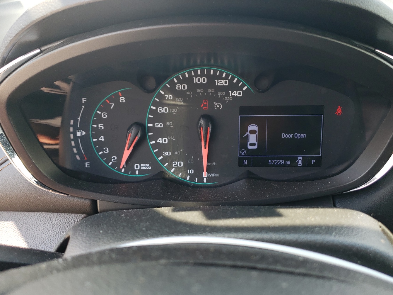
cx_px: 198
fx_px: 352
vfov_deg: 45.4
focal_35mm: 31
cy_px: 157
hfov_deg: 58.4
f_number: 1.5
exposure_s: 1/179
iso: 50
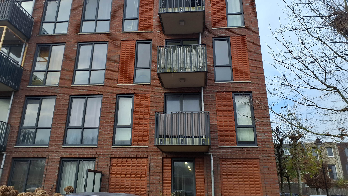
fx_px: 277
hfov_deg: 64.3
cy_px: 66
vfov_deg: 38.5
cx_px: 172
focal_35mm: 30
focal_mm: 3.6
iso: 40
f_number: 1.9
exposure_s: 1/687
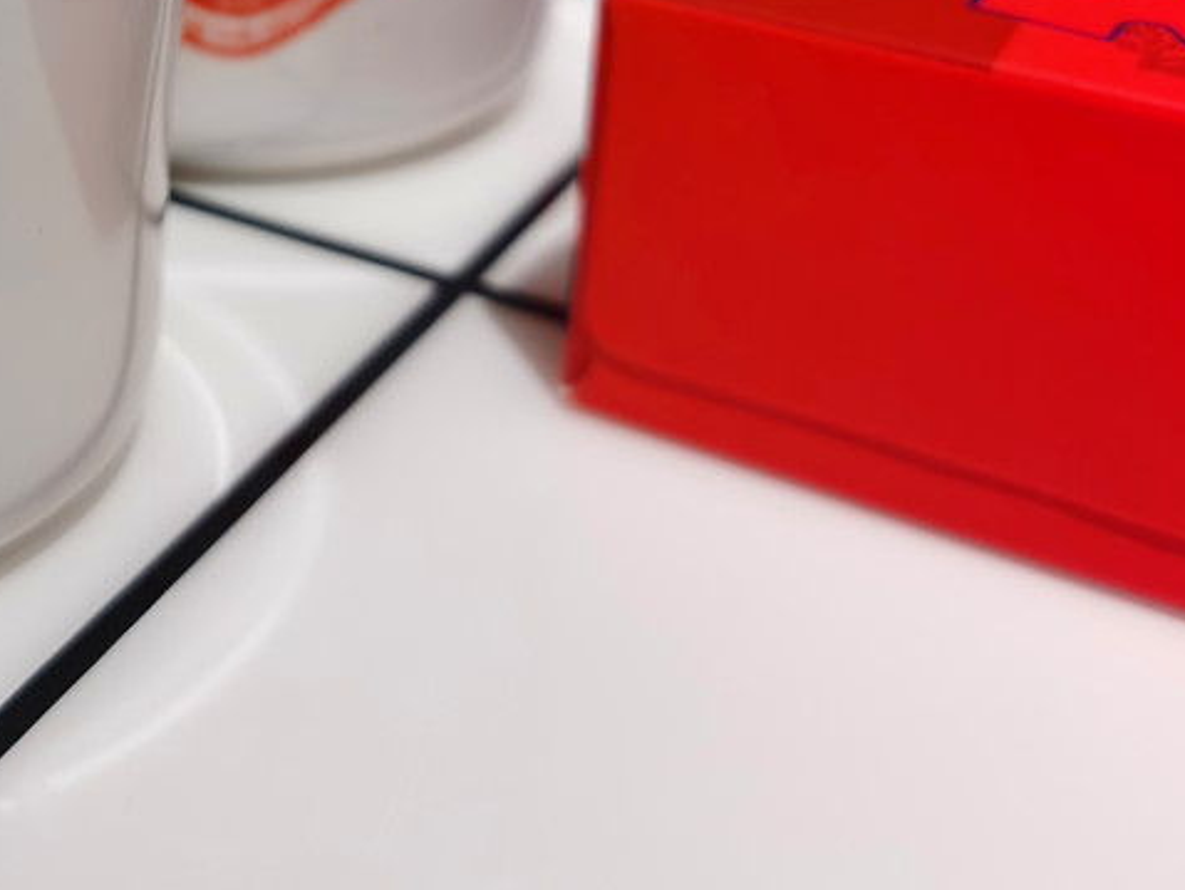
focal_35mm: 61
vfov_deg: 22.9
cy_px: -45
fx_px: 2089
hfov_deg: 30.4
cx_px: 131
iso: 50
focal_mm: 5.56
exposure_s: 1/183
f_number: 1.6
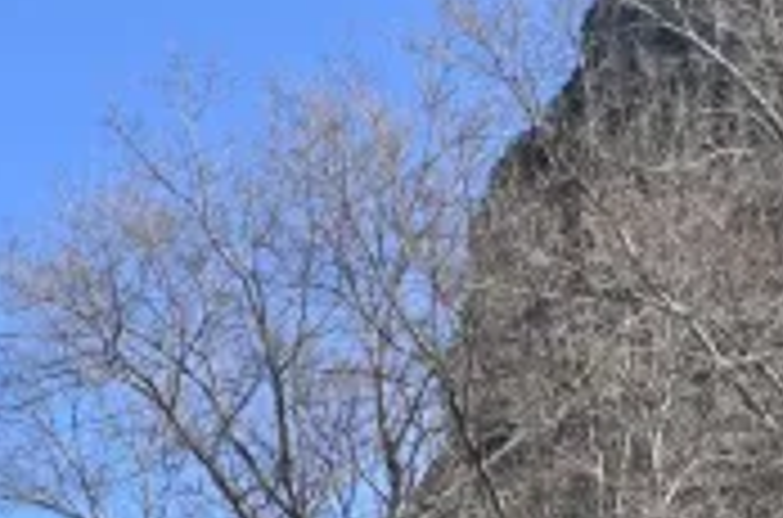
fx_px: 2278
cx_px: -396
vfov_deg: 13.0
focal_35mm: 105
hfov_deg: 17.5
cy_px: 291
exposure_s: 1/400
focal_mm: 24
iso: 100
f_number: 5.6
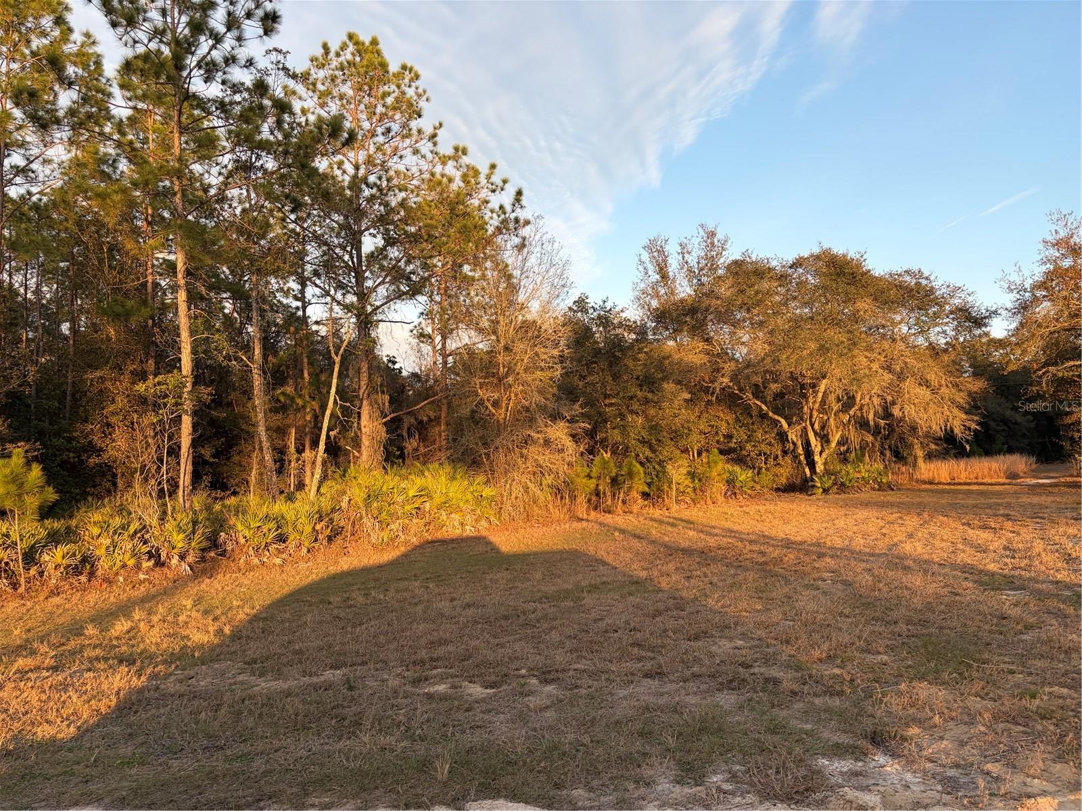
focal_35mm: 26
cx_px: 541
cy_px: 406
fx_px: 813
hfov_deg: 67.3
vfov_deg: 53.1
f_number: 1.6
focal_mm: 5.96
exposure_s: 1/647
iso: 50
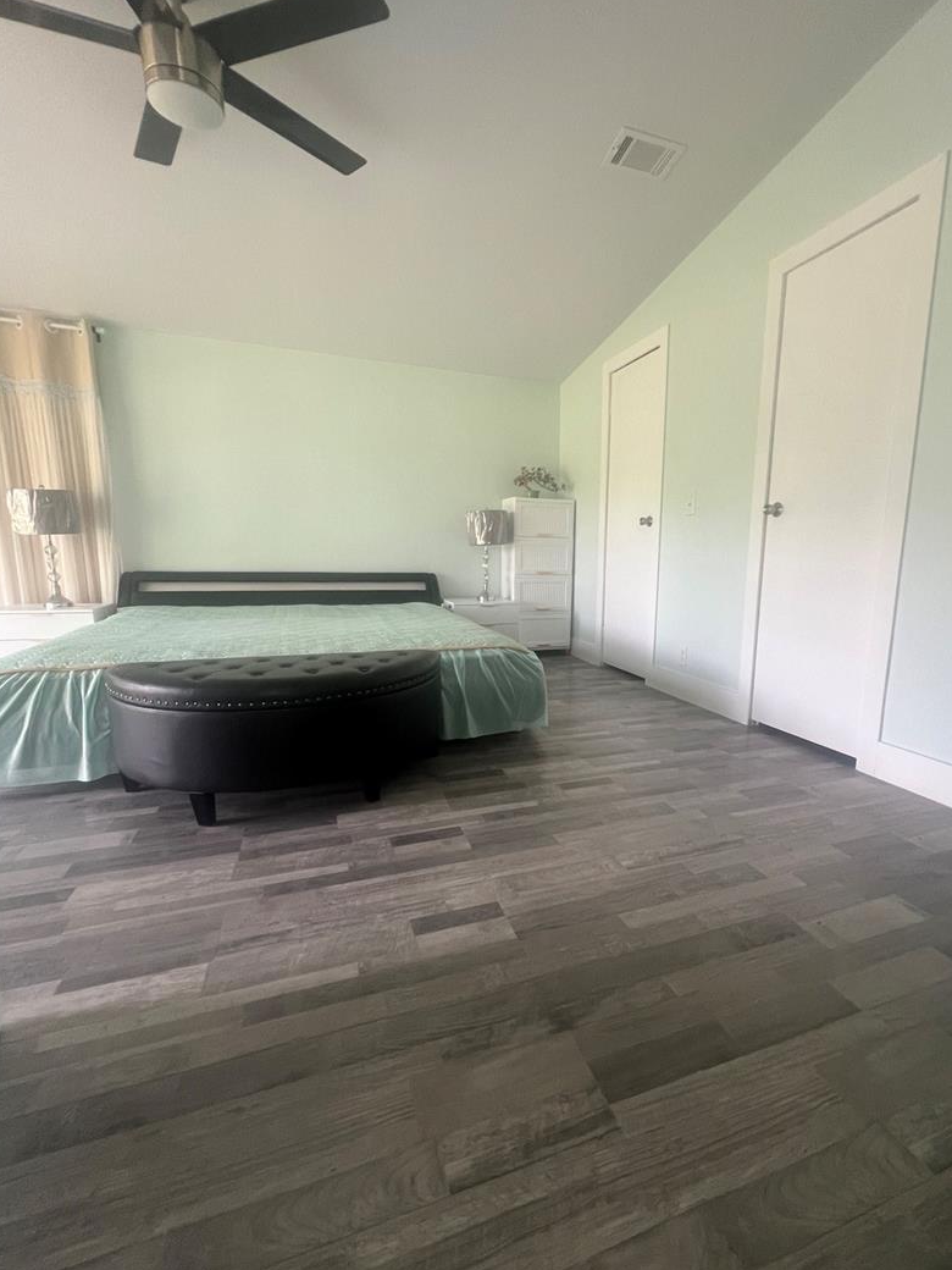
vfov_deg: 98.1
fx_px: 550
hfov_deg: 81.4
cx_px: 536
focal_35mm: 15
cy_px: 659
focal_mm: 1.57
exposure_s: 1/60
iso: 125
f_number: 1.8
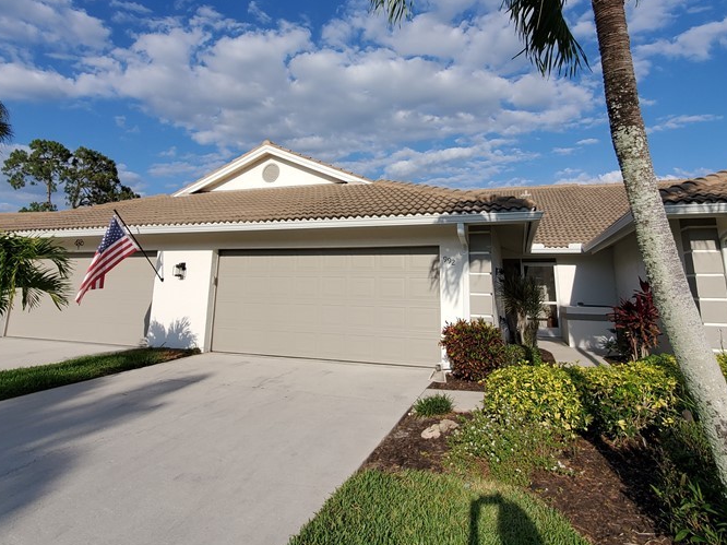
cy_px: 185
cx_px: 374
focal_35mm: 20
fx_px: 420
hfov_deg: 81.7
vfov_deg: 64.3
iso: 50
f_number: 2.2
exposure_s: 1/1484
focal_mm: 1.8
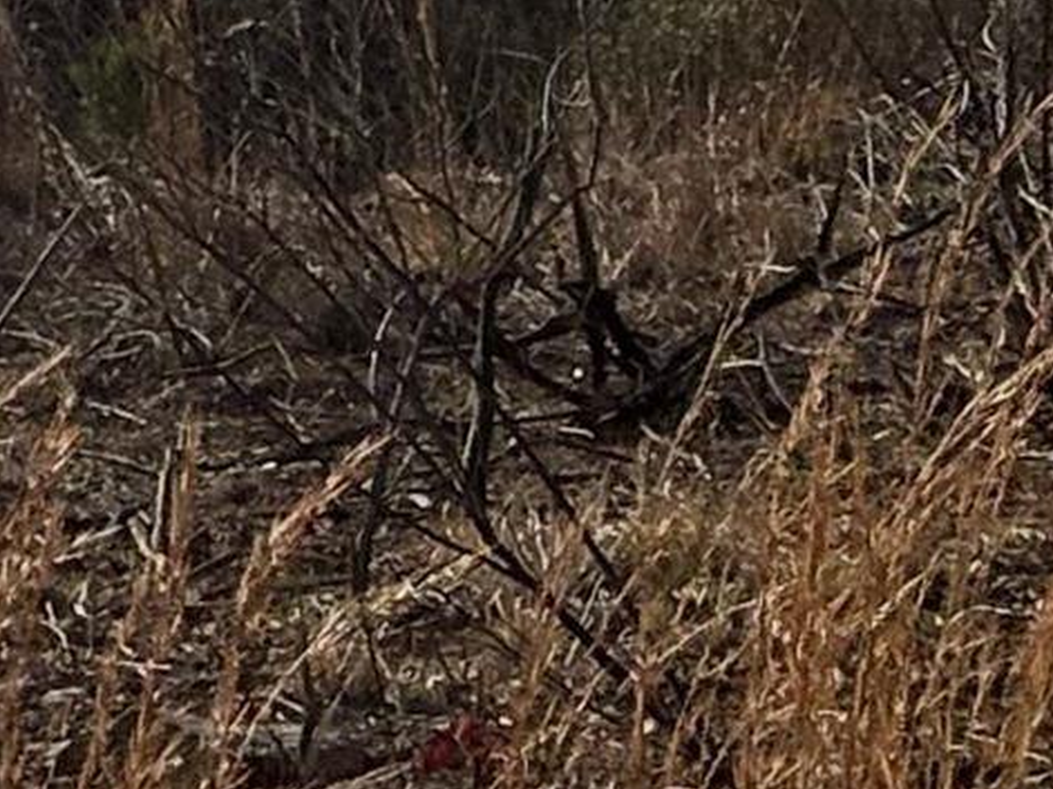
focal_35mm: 339
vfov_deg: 4.3
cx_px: -2005
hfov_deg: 5.5
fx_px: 10310
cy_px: -1401
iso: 25
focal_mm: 5.96
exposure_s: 1/7813
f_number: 1.6
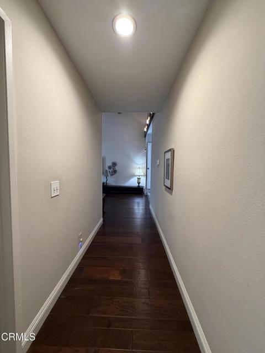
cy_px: 176
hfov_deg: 85.7
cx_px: 132
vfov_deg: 102.1
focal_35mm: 14
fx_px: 143
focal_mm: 2.22
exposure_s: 1/60
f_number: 2.2
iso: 320
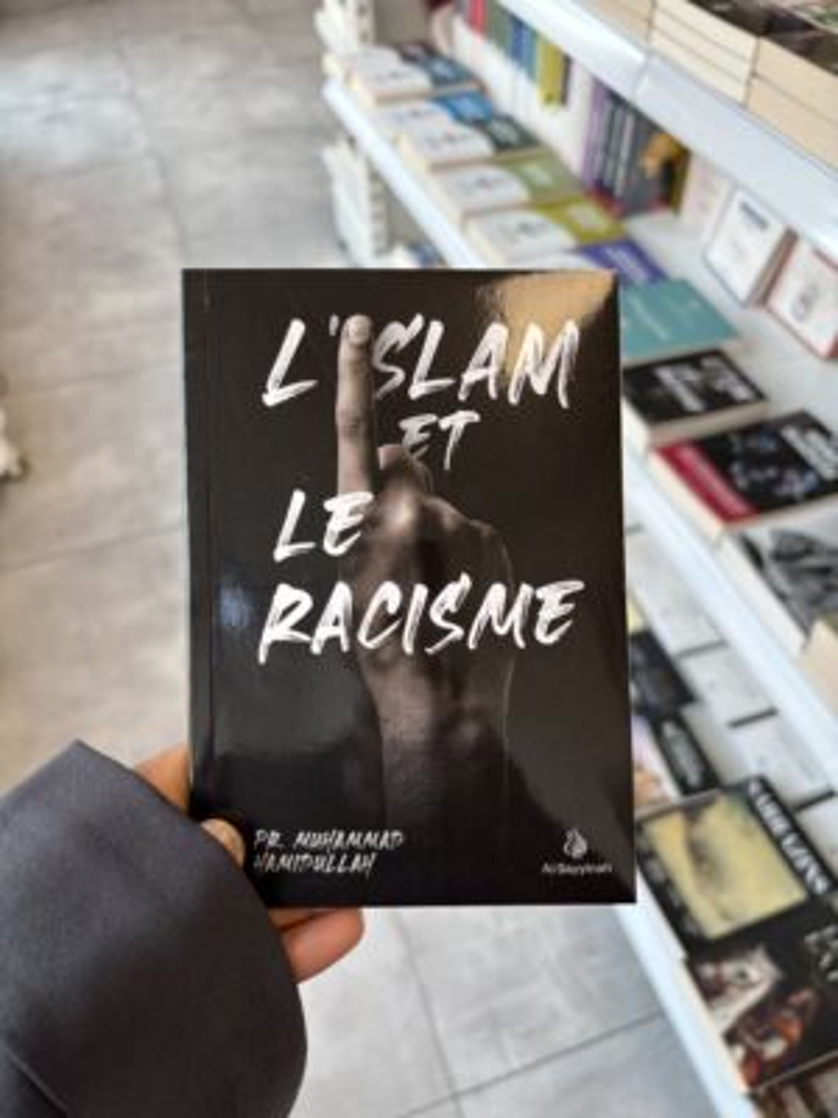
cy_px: 559
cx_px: 419
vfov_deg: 67.3
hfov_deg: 53.1
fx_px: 839
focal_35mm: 26
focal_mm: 5.96
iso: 50
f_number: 1.6
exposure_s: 1/100
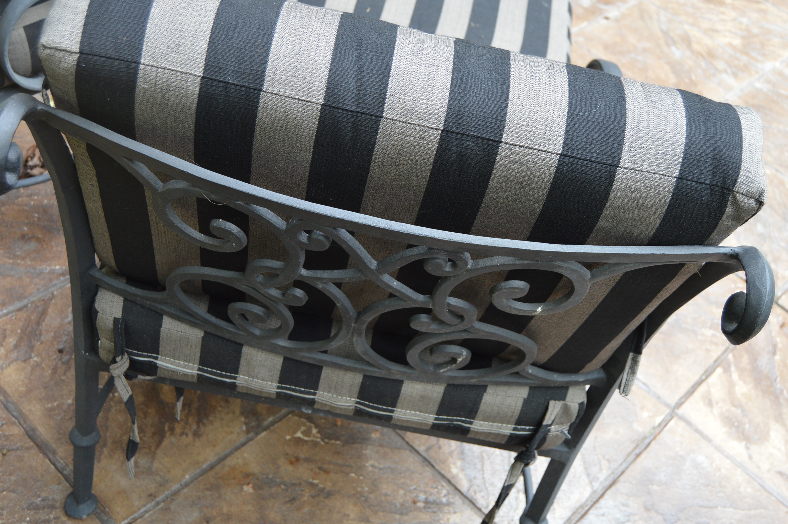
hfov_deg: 49.6
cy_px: 262
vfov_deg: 34.1
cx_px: 394
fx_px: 853
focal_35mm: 39
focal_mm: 26
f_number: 4.5
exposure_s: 1/80
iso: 400
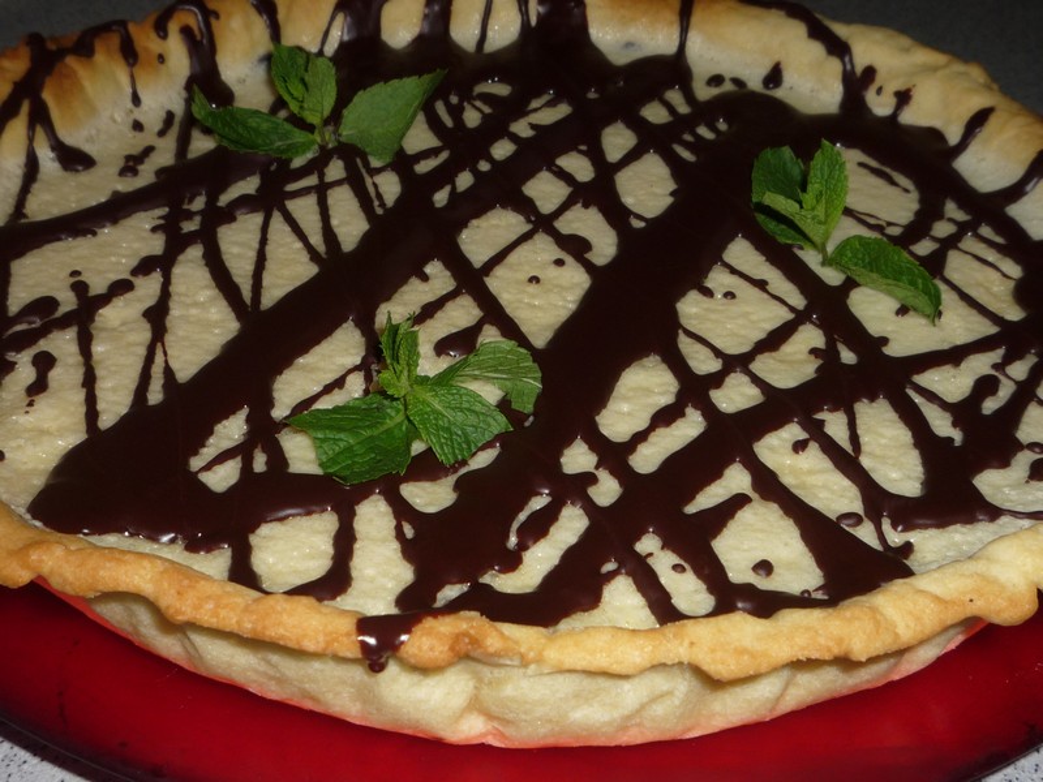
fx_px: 1416
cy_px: 391
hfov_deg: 40.4
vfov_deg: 30.9
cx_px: 522
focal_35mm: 47
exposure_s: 1/30
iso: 100
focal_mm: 5.8
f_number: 4
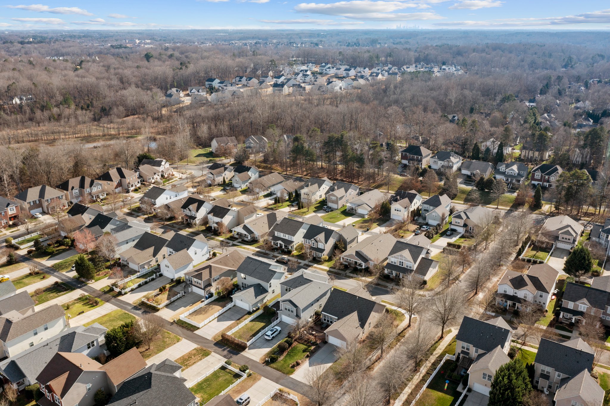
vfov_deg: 46.4
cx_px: 305
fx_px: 474
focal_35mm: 28
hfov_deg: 65.5
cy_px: 203
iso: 100
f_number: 5.6
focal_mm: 10.26
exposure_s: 1/400
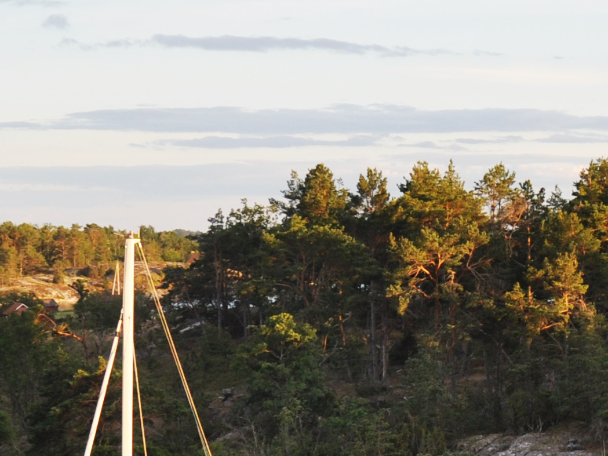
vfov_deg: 13.7
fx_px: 1862
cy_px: 501
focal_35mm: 106
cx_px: 682
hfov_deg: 17.8
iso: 200
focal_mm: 18
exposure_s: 1/250
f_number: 4.5
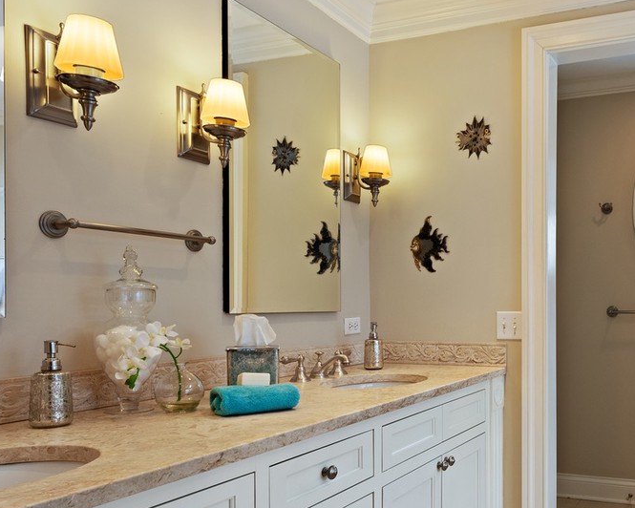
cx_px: 493
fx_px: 601
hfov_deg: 52.6
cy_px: 313
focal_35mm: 32
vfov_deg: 45.5
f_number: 9.5
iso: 200
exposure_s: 1/15
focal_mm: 14
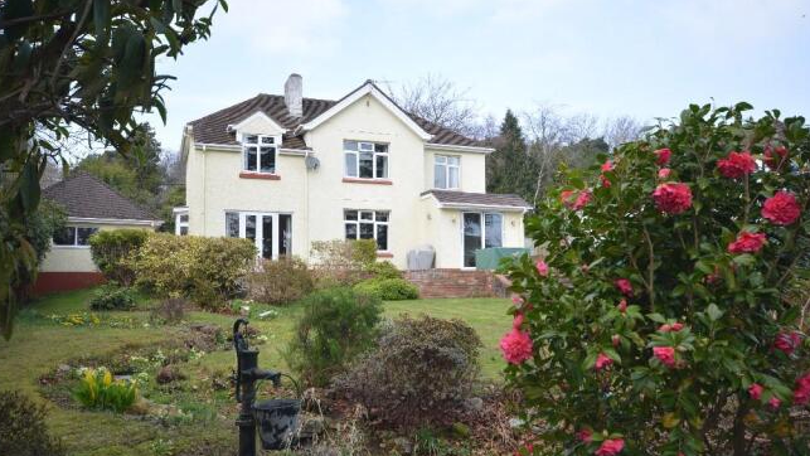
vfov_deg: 36.7
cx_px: 401
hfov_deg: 61.0
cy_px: 251
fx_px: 687
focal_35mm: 32
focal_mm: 20
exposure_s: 1/500
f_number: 5.6
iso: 400
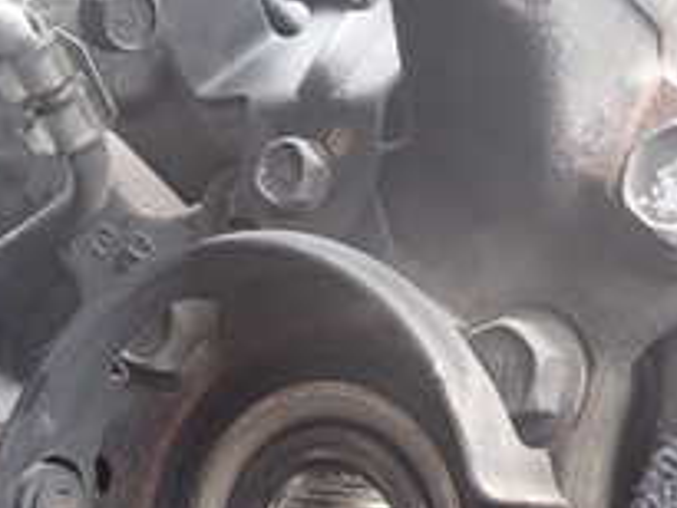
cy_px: 528
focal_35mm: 73
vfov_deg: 19.5
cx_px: 380
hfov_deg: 26.6
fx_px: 1429
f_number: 2
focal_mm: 4.5
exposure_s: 1/30
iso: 200
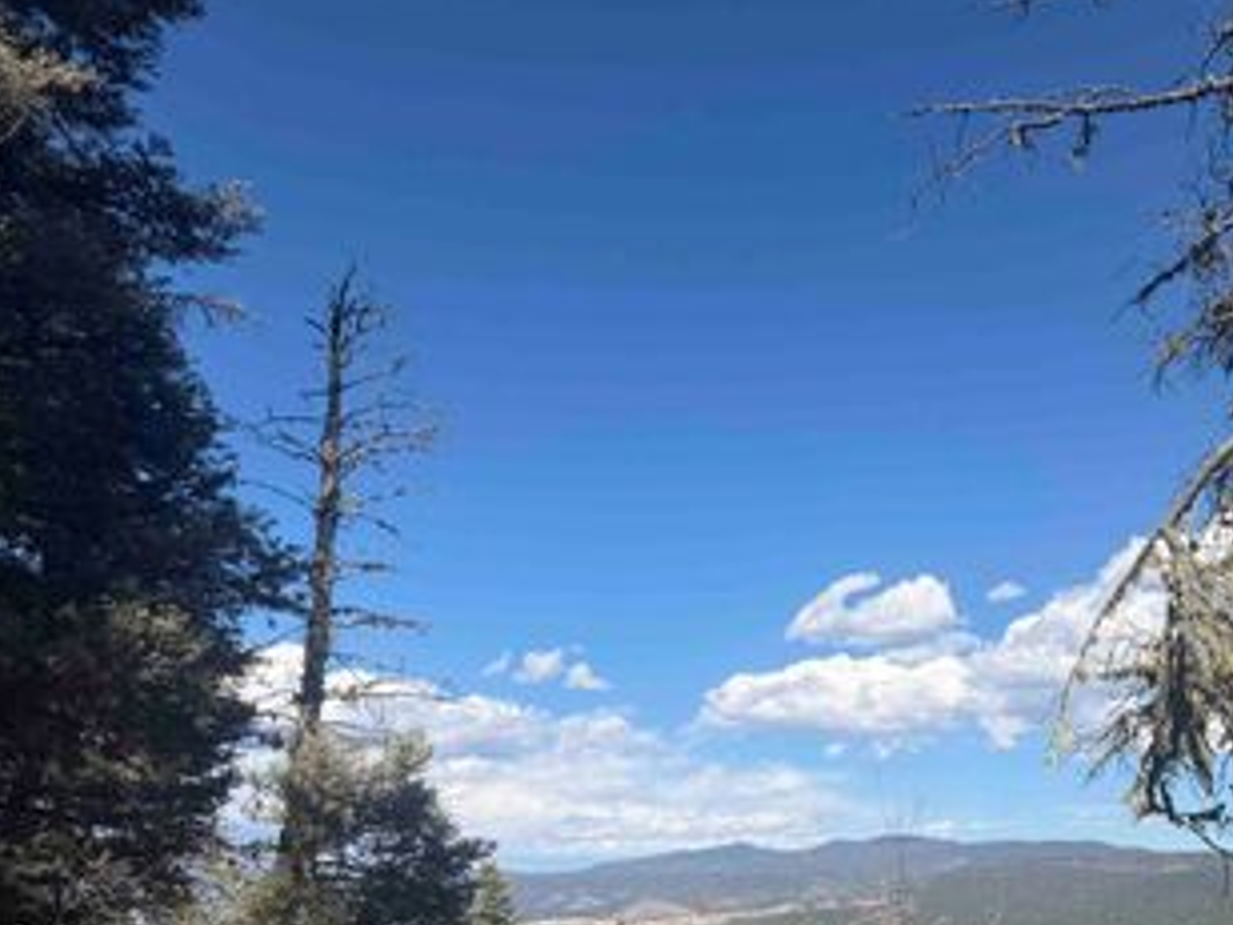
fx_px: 1389
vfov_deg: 36.1
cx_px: 793
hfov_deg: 47.3
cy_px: 671
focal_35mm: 39
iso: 80
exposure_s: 1/4975
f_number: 1.78
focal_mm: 6.76
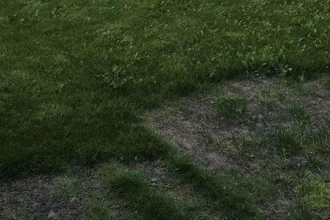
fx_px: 908
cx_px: 141
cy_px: -224
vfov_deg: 12.2
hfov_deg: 20.6
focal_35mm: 99
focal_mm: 6.3
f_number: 1.7
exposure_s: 1/279
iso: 12
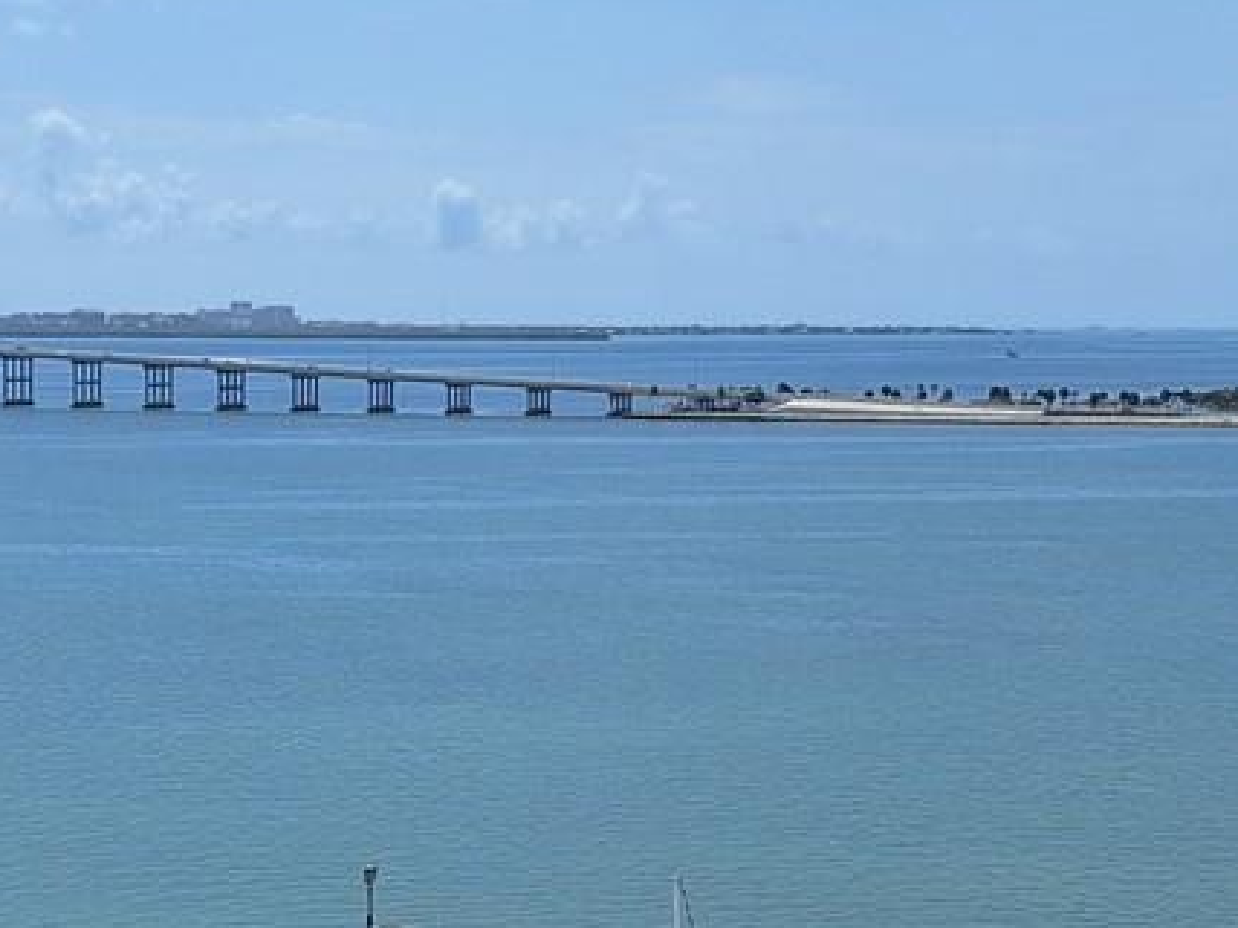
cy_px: 682
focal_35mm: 86
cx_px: 113
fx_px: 3076
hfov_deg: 22.2
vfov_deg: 17.1
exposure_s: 1/4310
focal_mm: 5.54
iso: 40
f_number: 1.8
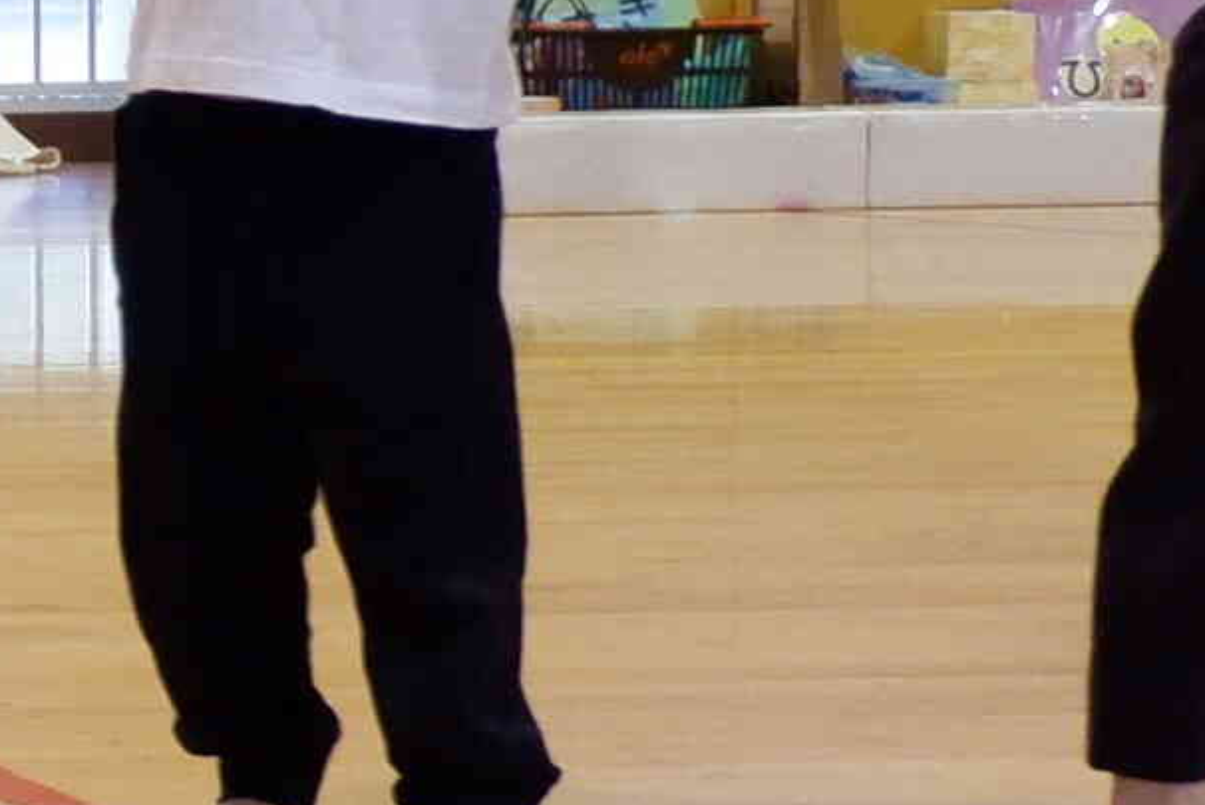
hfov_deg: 8.1
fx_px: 7503
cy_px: 223
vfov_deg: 6.1
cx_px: -2199
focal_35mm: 224
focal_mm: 21.1
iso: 1600
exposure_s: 1/140
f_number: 4
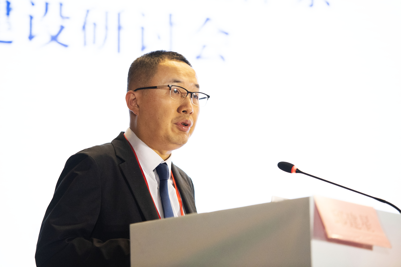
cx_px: 200
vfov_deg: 9.8
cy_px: 134
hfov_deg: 14.7
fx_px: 1559
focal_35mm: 140
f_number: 2.8
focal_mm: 140
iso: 6400
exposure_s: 1/1250
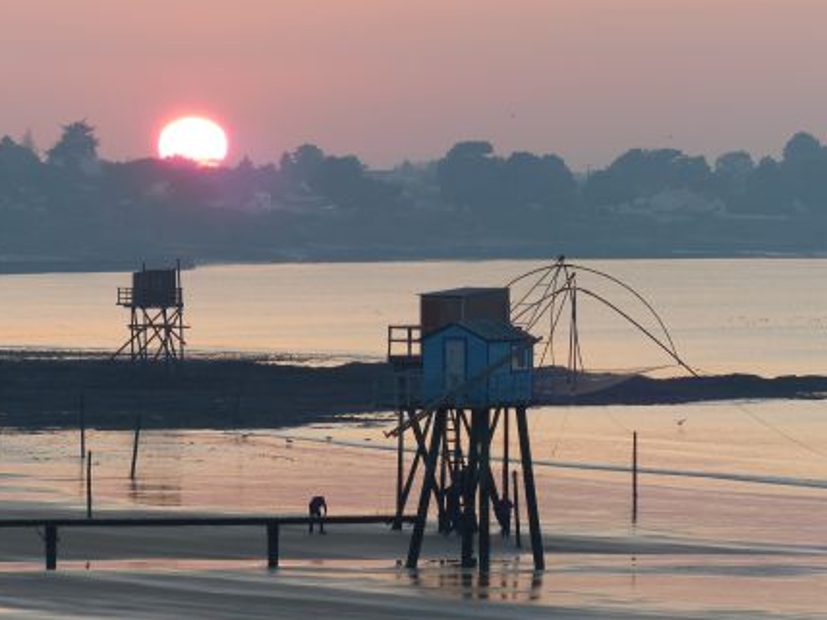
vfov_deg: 5.0
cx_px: 475
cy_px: 325
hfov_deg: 6.7
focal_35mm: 297
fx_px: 7096
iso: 100
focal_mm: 45.7
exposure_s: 1/160
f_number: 4
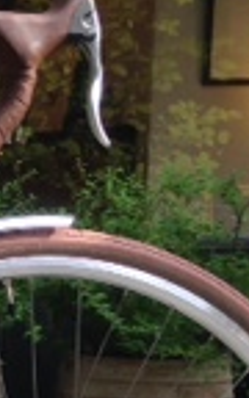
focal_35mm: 155
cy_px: 412
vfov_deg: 13.3
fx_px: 1683
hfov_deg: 7.6
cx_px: -462
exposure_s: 1/213
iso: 50
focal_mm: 4.12
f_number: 2.4
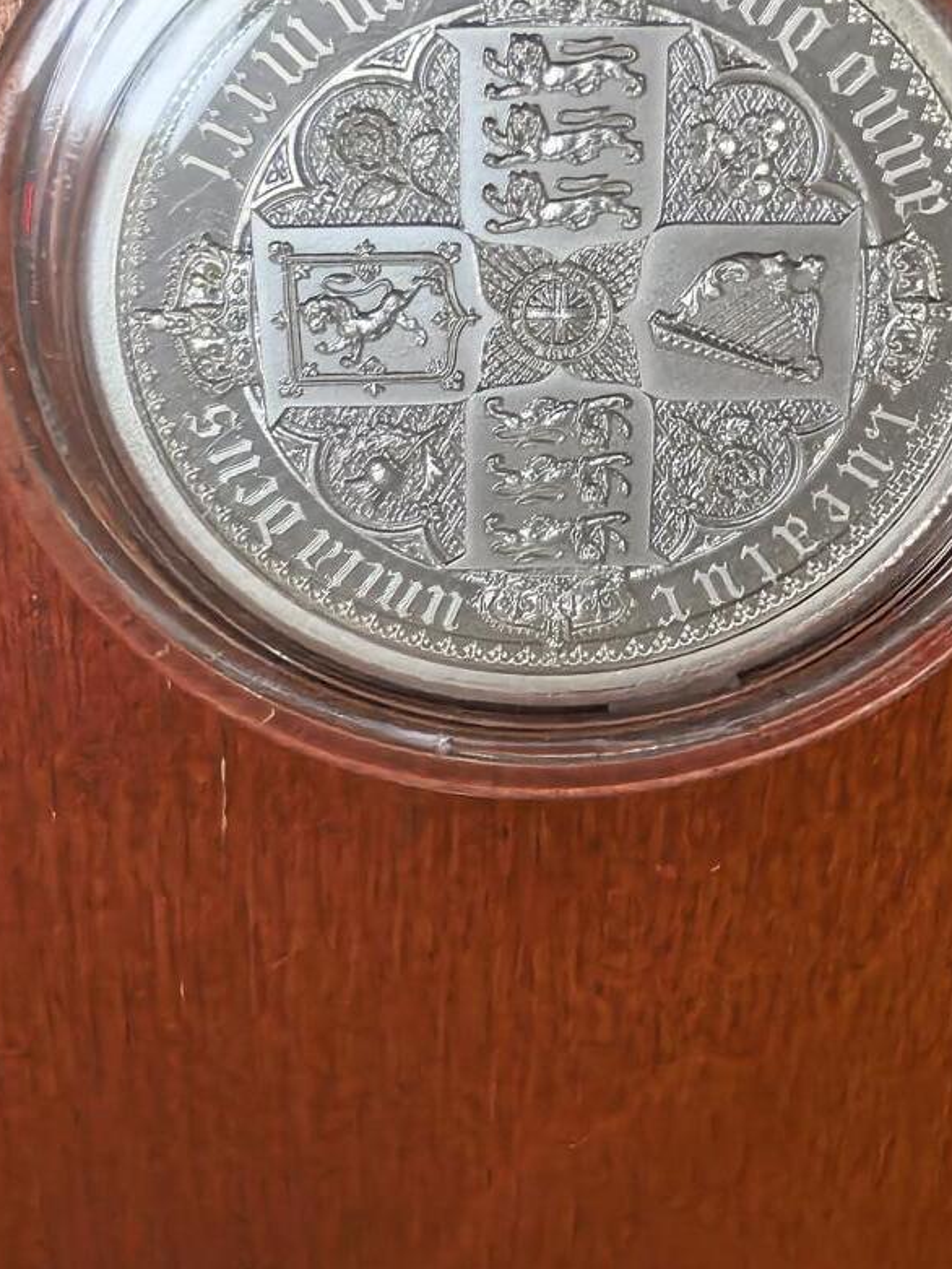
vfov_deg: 41.9
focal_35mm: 43
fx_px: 1576
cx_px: 572
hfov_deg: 33.5
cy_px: 253
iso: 200
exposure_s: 1/33.3
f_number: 2.2
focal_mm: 1.68
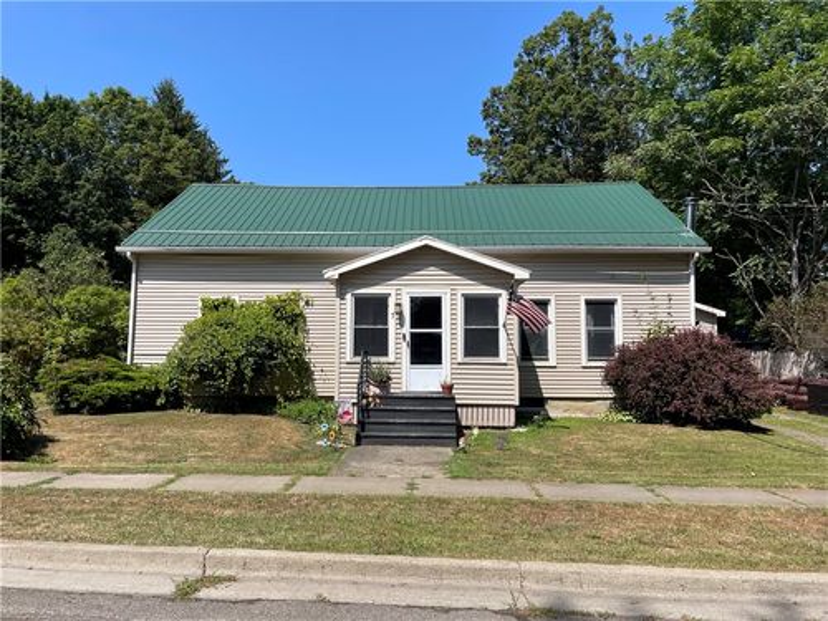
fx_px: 622
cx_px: 414
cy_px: 310
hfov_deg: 67.3
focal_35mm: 26
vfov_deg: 53.1
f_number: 1.6
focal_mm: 4.2
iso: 50
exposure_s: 1/4831
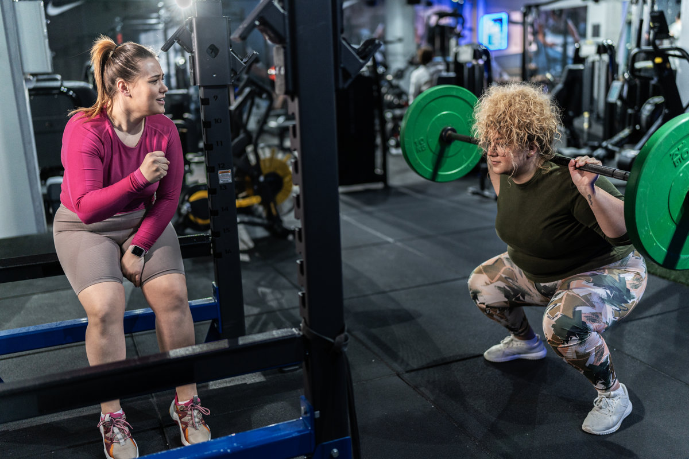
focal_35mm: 35
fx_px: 670
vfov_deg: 37.9
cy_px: 230
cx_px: 344
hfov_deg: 54.4
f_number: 1.2
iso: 640
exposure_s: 1/160
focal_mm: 35
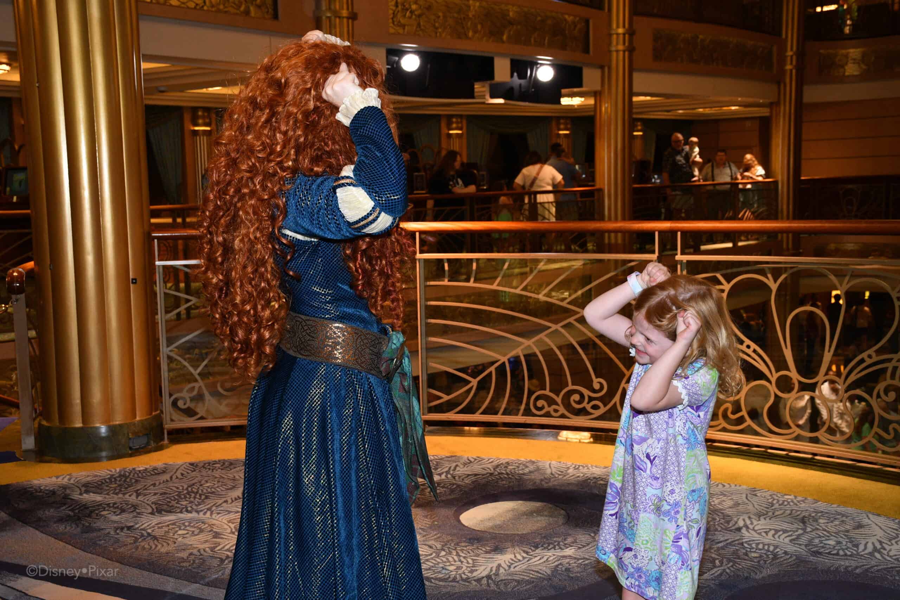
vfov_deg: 28.1
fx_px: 1200
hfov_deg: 41.1
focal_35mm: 48
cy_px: 300
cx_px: 450
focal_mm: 32
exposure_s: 1/80
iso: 640
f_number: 5.6
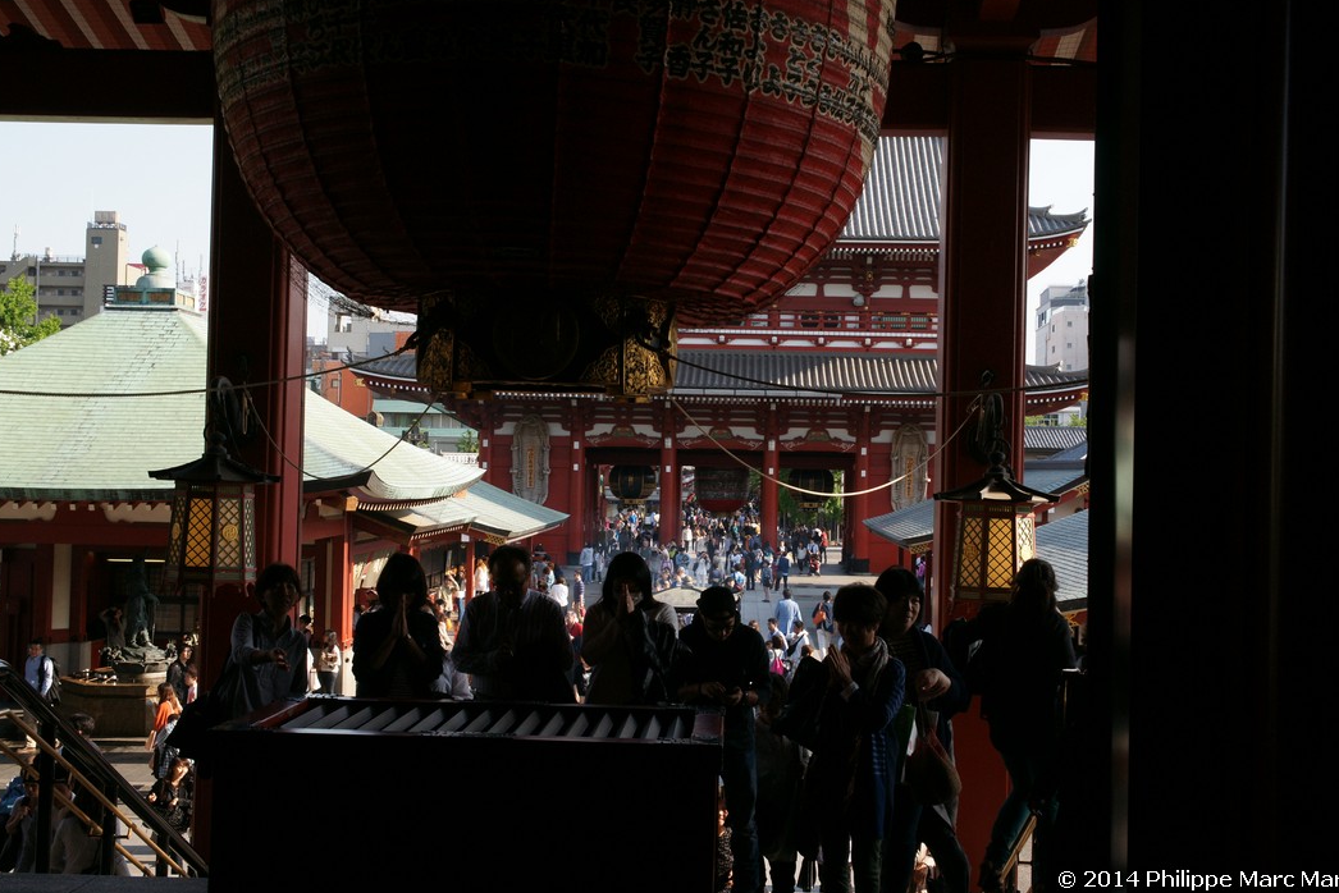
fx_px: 1637
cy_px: 431
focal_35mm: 44
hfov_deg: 44.5
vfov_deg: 30.5
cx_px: 697
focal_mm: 40
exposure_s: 1/160
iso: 400
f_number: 11
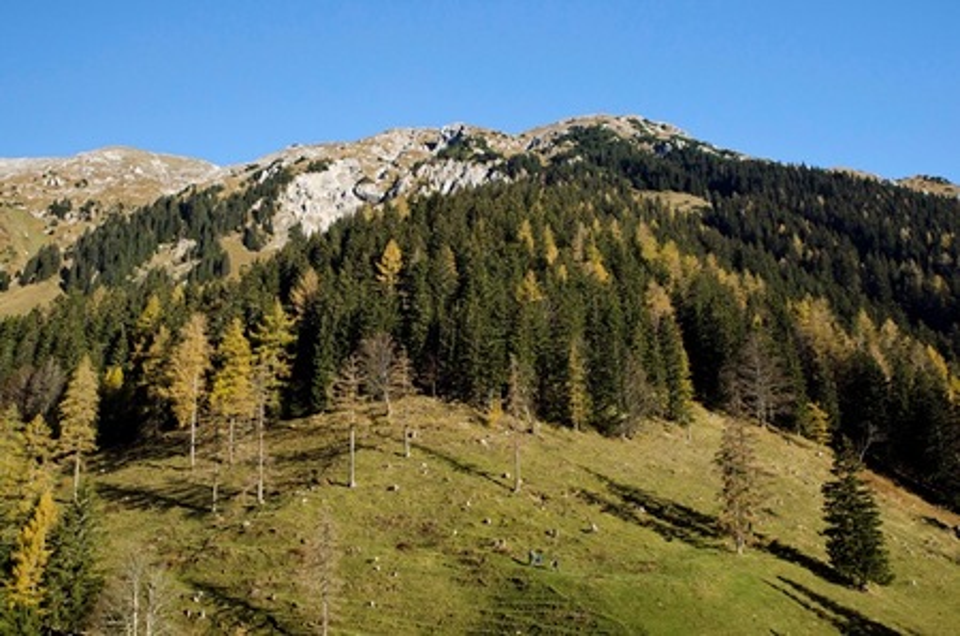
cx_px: 480
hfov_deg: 51.4
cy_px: 318
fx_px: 998
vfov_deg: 35.3
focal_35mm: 38
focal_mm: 25
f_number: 8
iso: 400
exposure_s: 1/160
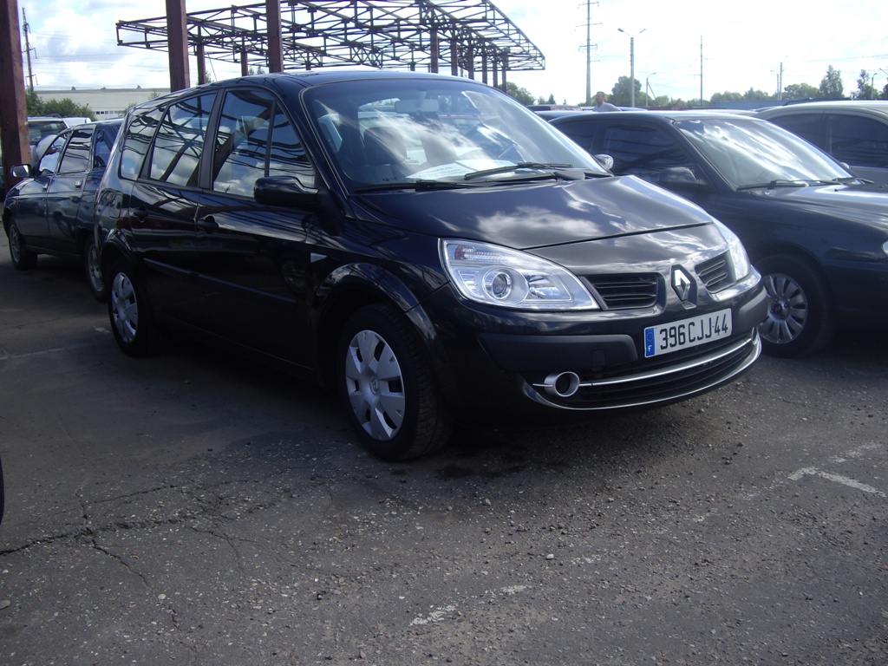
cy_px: 333
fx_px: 975
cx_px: 444
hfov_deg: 49.0
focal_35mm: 38
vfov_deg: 37.7
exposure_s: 1/320
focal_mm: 7.9
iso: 50
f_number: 2.8
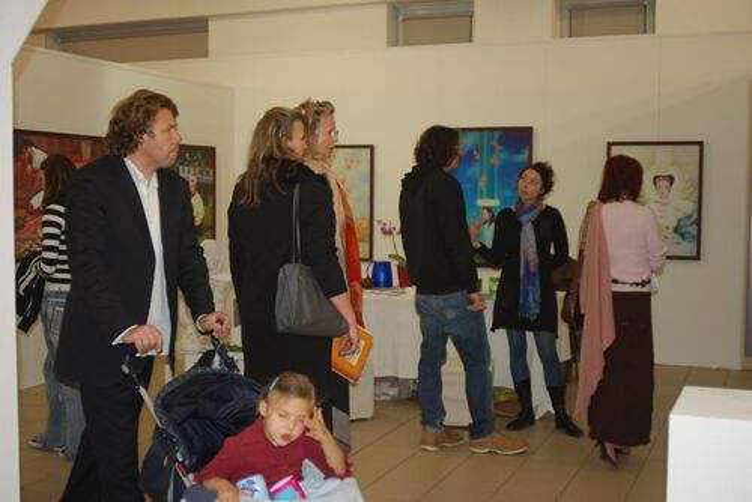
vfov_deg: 31.9
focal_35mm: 42
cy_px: 251
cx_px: 376
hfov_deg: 46.4
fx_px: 878
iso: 200
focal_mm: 28
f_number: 3.8
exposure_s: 1/60
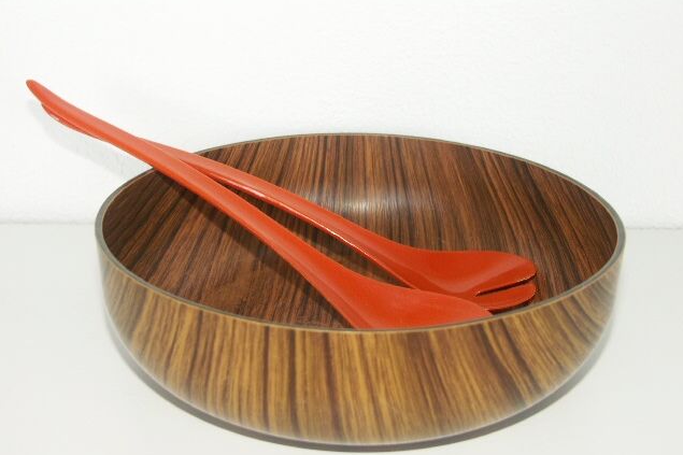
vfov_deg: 31.2
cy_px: 245
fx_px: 816
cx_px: 343
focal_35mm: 43
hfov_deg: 45.4
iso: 64
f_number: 2.8
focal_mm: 10.68
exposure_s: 1/50
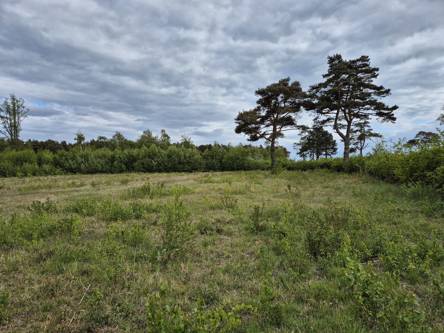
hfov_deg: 73.9
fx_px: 295
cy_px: 166
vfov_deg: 58.9
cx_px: 222
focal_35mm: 23
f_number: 1.8
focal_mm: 5.4
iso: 25
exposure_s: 1/1932
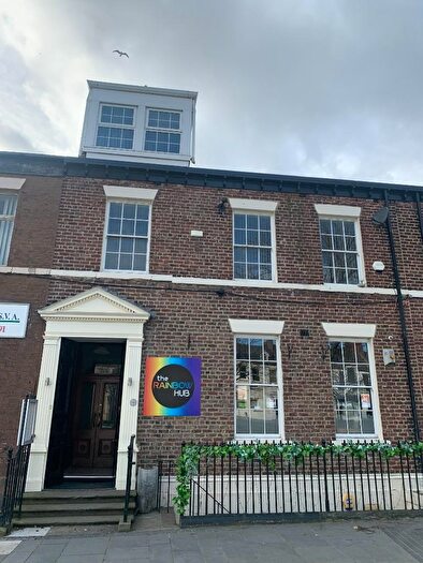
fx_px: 423
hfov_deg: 53.1
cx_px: 212
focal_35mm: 26
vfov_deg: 67.3
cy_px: 282
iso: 25
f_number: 1.8
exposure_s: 1/954
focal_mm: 4.25
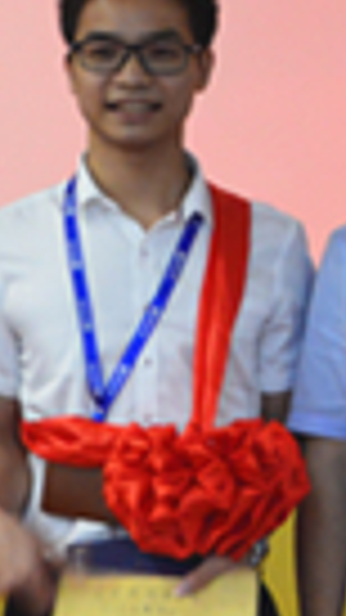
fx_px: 4390
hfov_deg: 4.5
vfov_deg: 8.0
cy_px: 67
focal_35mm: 269
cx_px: 548
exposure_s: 1/15
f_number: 6.3
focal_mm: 30
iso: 800
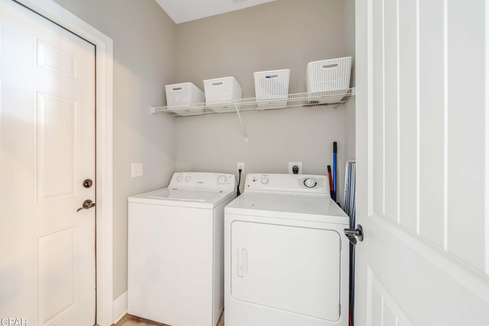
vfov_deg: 85.4
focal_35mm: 13
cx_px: 233
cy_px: 162
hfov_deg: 108.3
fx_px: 177
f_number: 5.6
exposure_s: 2
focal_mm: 12
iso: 100
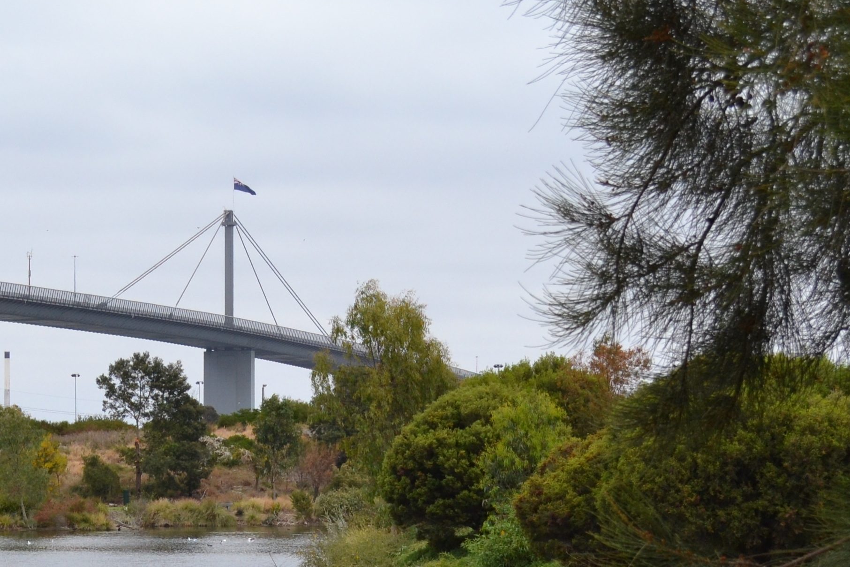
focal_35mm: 122
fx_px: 2881
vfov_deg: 11.1
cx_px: 173
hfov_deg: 16.7
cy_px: 612
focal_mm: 32
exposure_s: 1/1250
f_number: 5.6
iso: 400
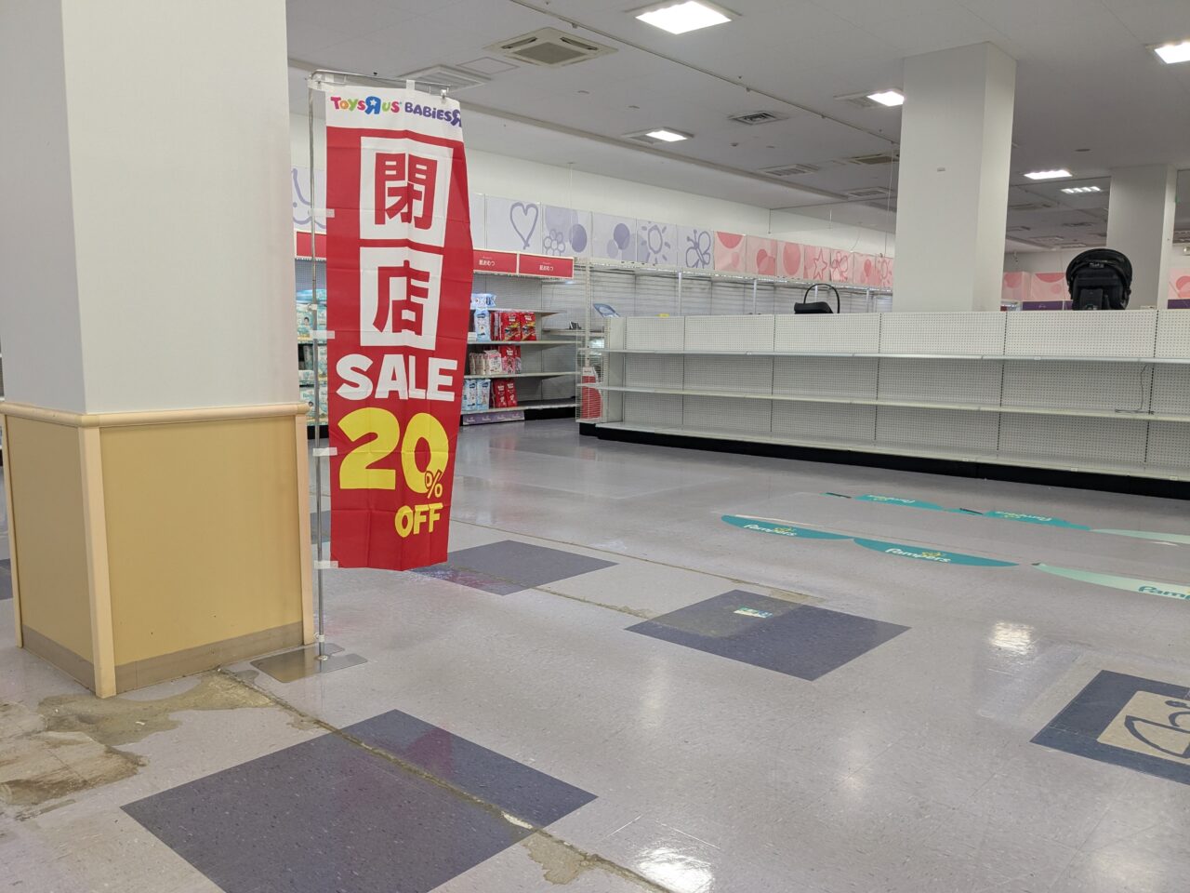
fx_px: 928
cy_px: 446
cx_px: 595
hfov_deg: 65.3
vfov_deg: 51.4
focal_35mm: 27
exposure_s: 1/120
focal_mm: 4.38
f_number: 1.73
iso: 92
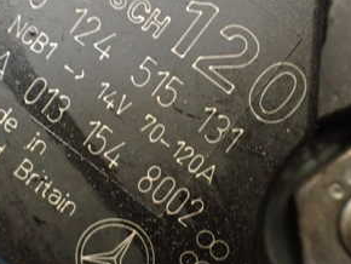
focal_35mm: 62
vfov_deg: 23.7
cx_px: 137
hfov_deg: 31.1
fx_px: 629
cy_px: 134
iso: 800
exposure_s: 1/30
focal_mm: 5.4
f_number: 2.3
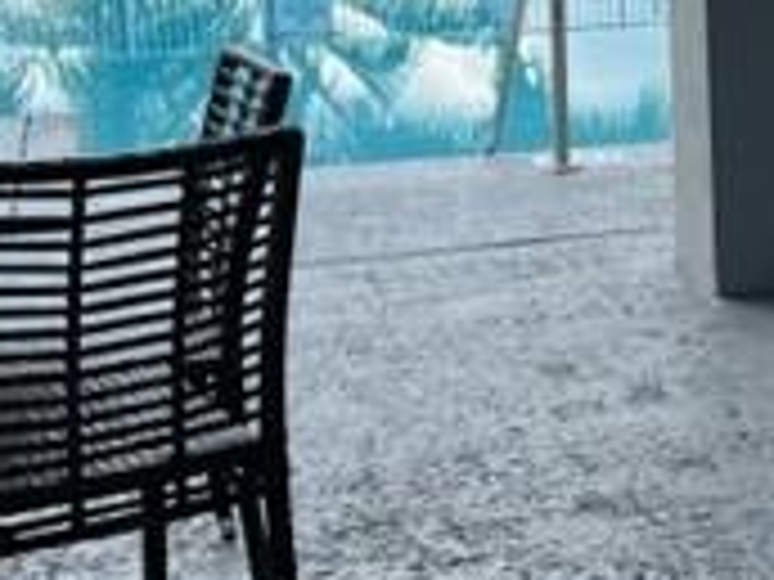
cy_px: 67
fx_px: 2169
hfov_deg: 19.7
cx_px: 747
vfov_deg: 15.1
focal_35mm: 97
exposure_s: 1/2045
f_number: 1.5
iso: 50
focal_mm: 5.7
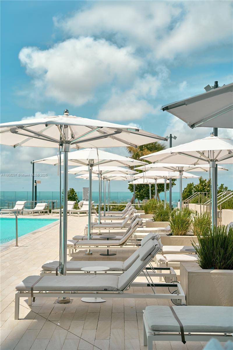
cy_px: 175
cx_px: 116
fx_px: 437
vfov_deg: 43.6
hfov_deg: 29.9
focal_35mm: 45
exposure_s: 1/2000
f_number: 3.5
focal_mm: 45
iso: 100
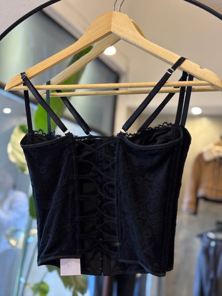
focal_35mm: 52
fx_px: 444
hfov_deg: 28.0
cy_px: 148
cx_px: 111
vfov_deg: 36.8
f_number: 1.6
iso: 160
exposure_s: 1/50
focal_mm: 5.96
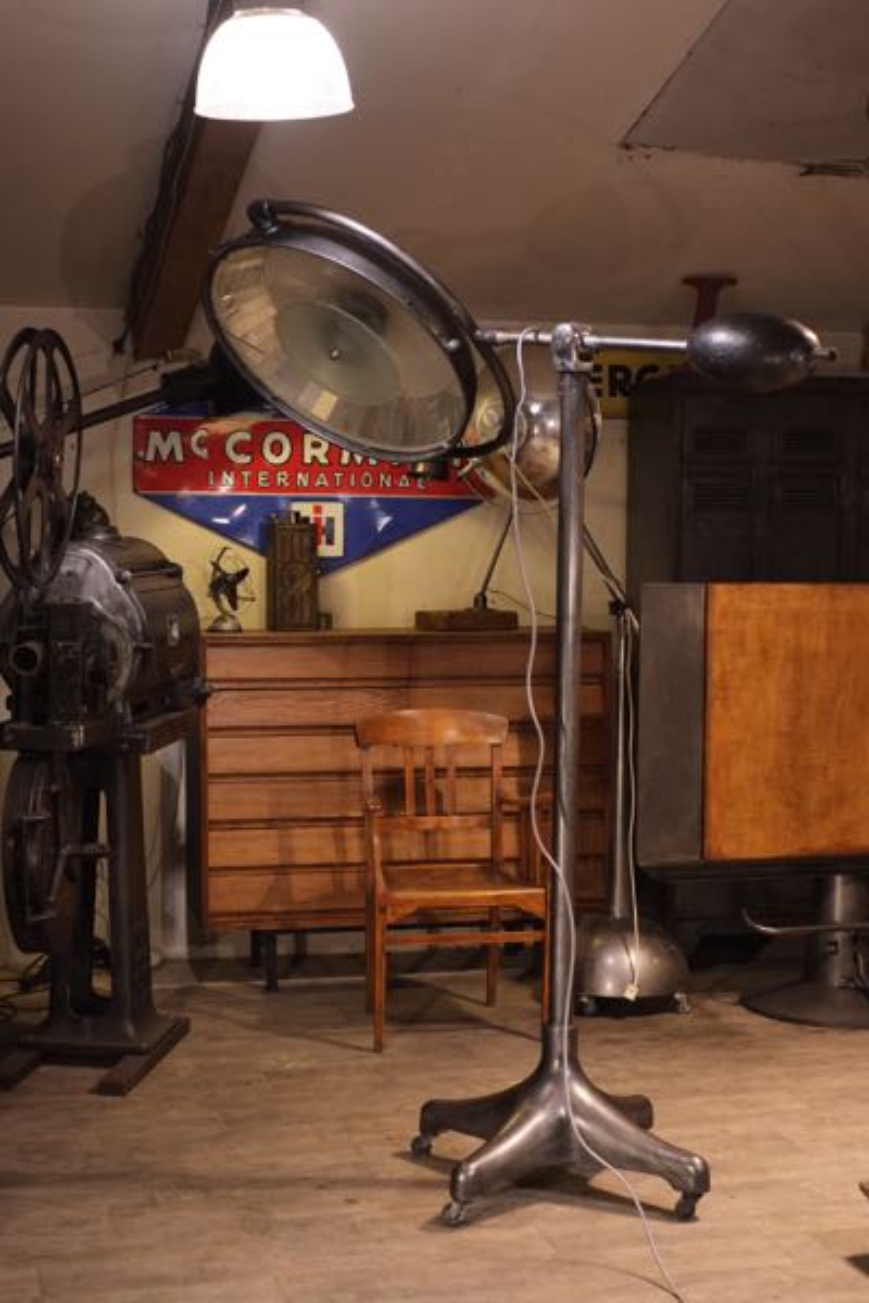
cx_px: 434
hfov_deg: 25.5
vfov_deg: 37.5
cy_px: 652
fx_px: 1919
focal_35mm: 53
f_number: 4.5
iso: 2500
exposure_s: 1/125
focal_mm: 35
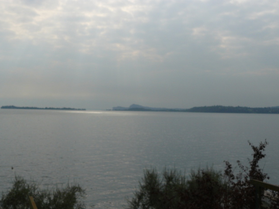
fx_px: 339
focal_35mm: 42
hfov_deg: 44.8
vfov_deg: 34.4
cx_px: 137
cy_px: 105
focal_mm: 6.9
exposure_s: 1/500
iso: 100
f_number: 8
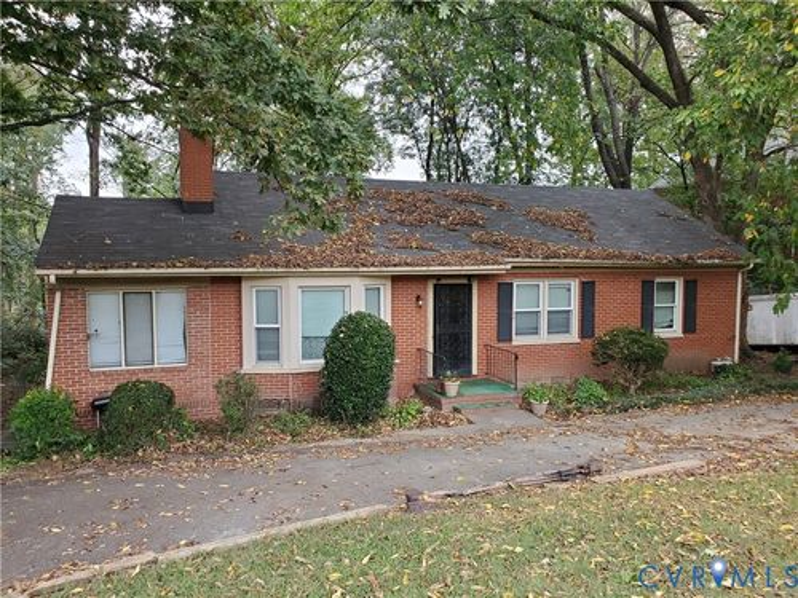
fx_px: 599
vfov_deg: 53.1
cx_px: 399
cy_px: 299
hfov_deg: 67.3
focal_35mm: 26
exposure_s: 1/120
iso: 250
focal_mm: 4.3
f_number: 2.4
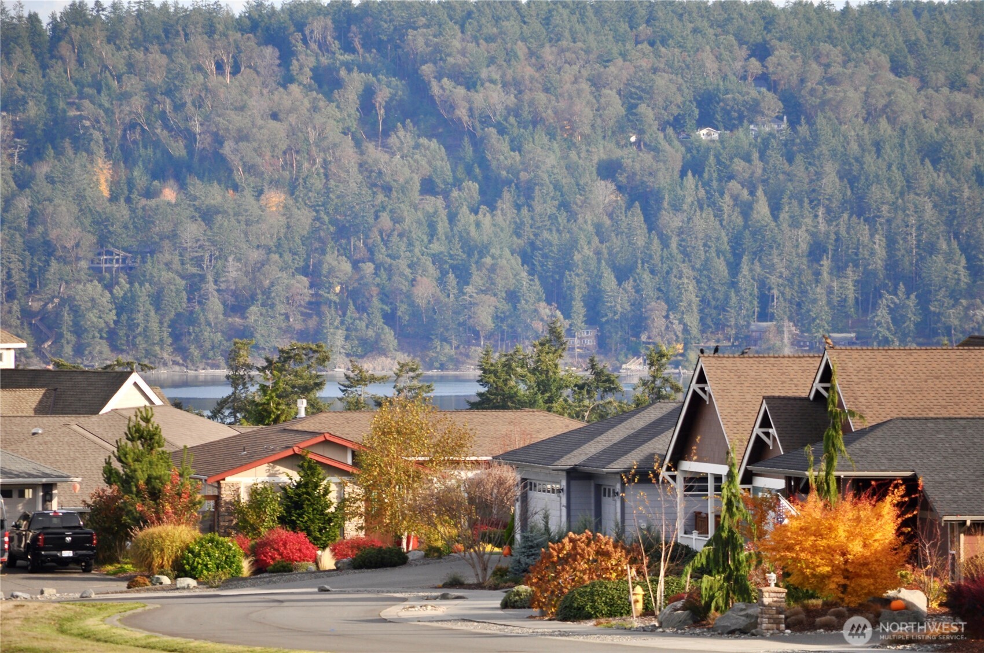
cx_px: 492
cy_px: 326
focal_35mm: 450
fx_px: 12285
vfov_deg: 3.0
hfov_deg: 4.6
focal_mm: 300
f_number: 5.6
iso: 200
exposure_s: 1/500
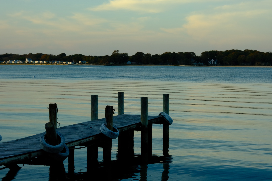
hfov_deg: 24.5
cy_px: 90
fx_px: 627
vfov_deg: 16.4
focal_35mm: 83
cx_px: 136
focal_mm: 55
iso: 500
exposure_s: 1/100
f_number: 14
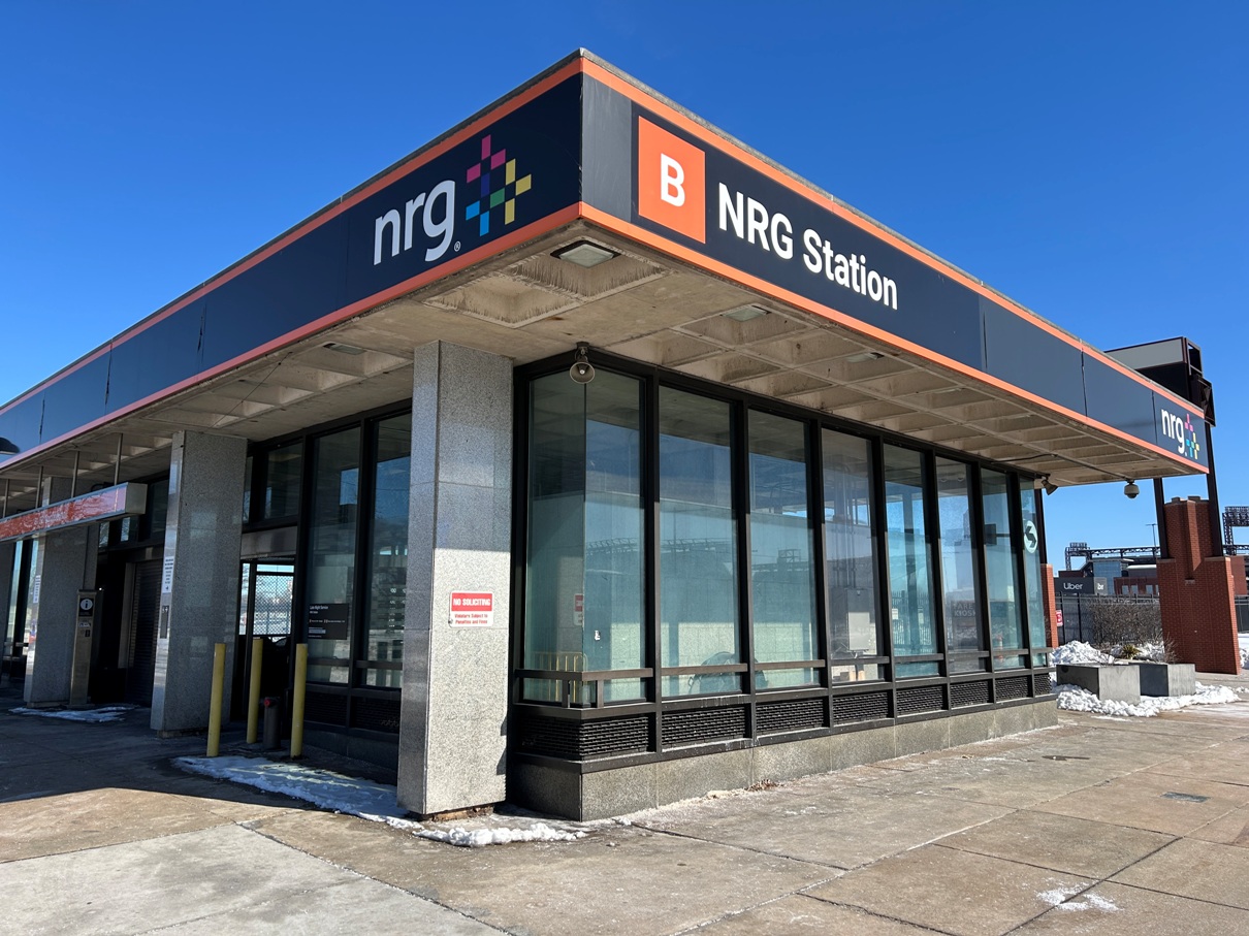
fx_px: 938
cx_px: 624
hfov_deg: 67.3
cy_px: 468
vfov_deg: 53.0
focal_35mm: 26
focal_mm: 5.7
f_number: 1.5
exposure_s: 1/3831
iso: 50
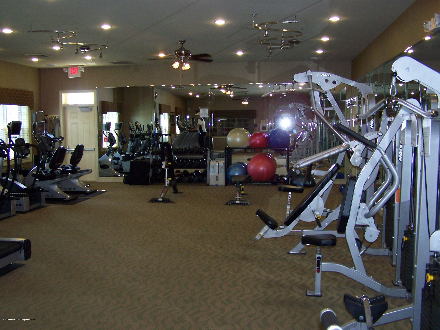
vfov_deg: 37.7
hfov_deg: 49.0
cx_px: 220
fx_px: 483
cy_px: 165
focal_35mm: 38
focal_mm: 6.3
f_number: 2.8
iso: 160
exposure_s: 1/60
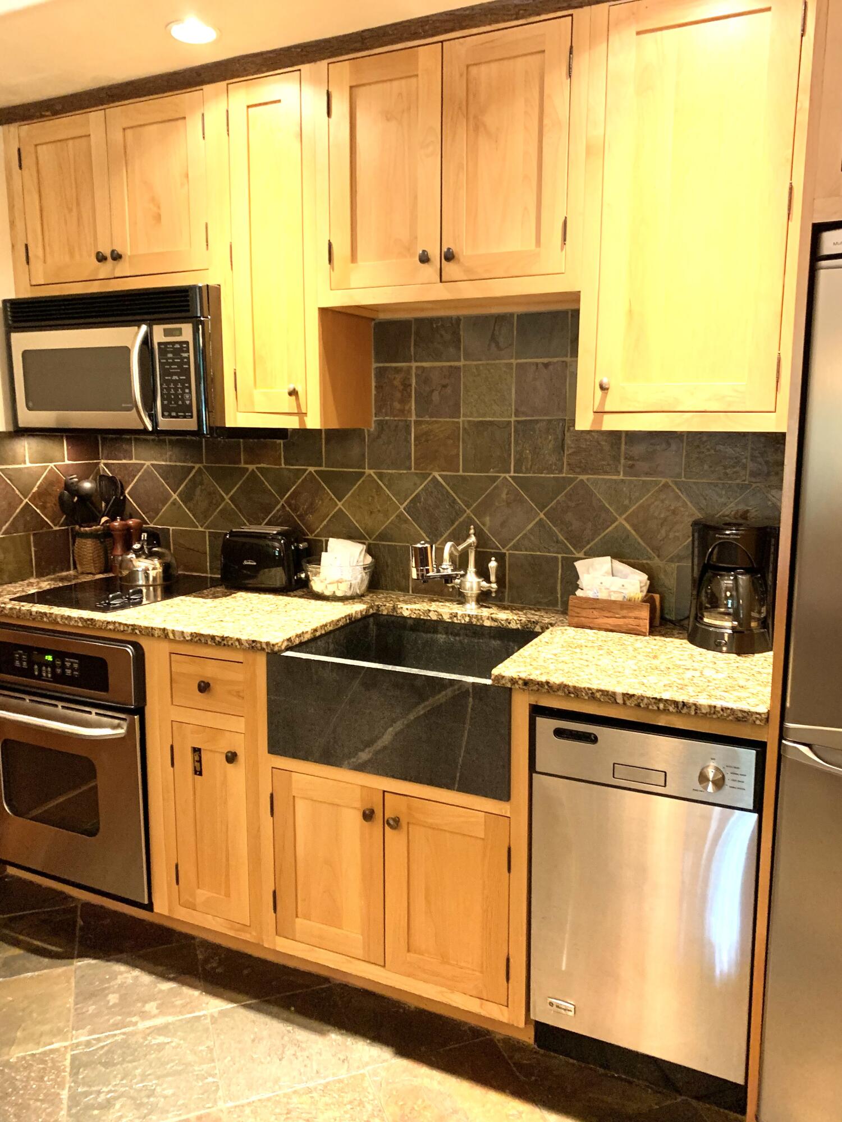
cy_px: 561
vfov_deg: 67.3
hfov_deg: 53.1
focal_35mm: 26
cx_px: 421
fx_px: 843
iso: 400
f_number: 1.8
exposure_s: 1/42
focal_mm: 4.25
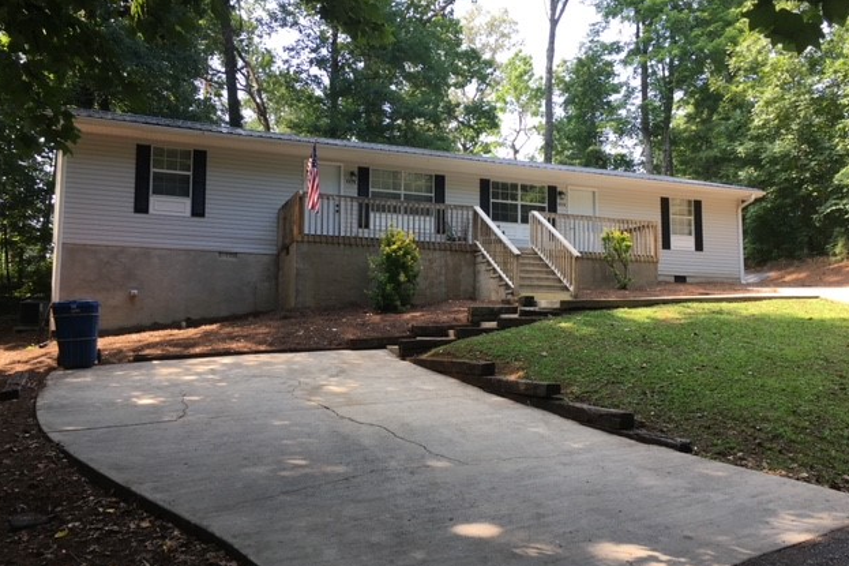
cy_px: 280
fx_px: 731
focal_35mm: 31
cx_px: 429
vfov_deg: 42.3
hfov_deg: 60.3
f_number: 2.2
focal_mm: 4.15
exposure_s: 1/161
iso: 25
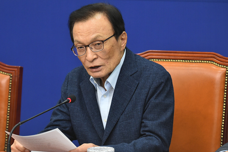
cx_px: 98
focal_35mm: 261
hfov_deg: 7.9
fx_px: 1652
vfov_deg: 5.3
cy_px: 87
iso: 3200
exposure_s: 1/250
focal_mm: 210
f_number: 5.6
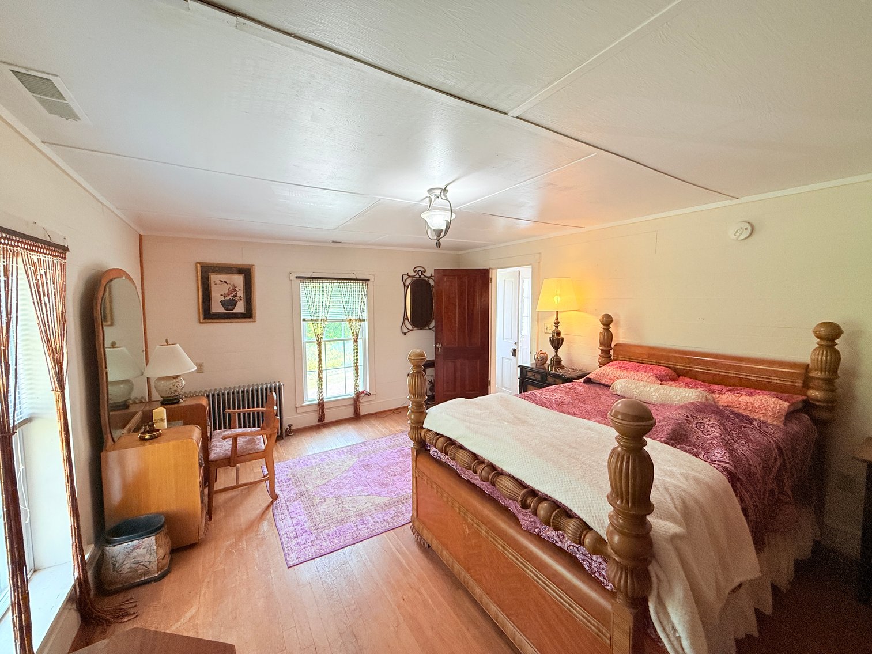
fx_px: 353
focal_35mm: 14
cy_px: 327
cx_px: 436
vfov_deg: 85.7
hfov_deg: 102.1
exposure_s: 1/120
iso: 160
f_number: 2.2
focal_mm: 2.22
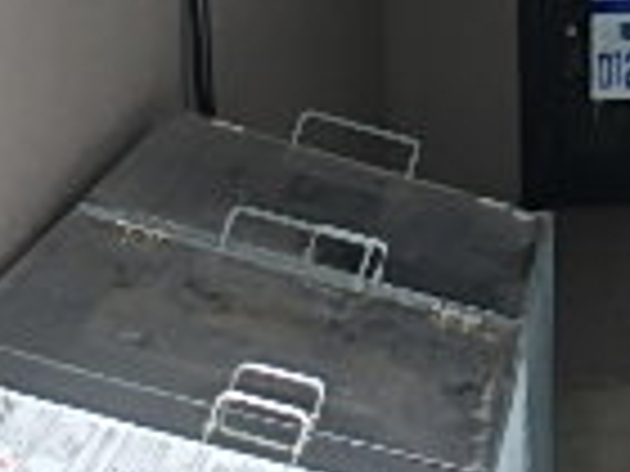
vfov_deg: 13.8
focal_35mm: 96
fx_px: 1747
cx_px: 932
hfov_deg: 18.3
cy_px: -360
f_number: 3.5
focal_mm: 3.7
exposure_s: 1/60
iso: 125
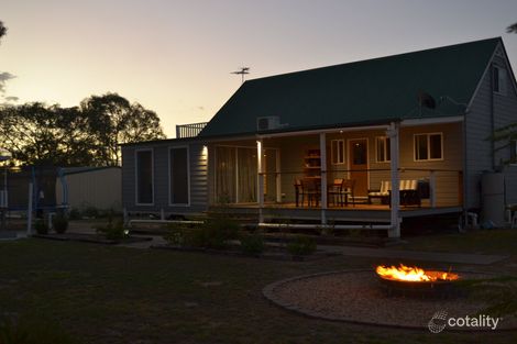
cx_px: 258
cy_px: 172
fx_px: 474
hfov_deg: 57.2
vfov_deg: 39.9
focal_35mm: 33
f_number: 3.8
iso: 800
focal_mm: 22
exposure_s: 1/50
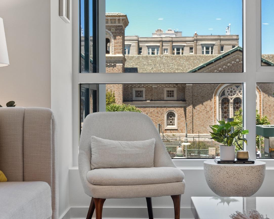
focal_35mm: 65
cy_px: 102
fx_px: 527
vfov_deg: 23.5
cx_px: 145
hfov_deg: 29.1
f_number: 9
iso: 125
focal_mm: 50
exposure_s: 1/30
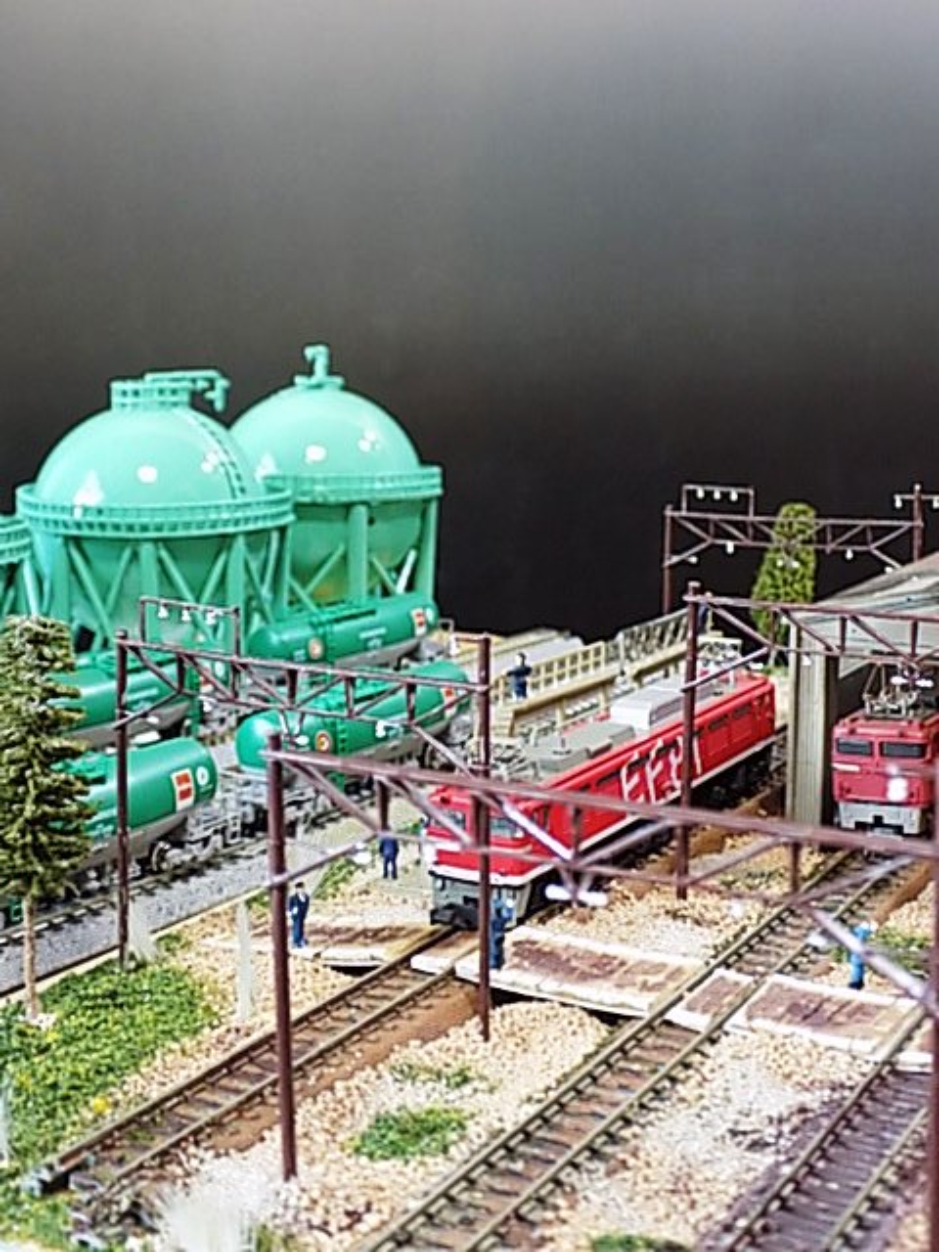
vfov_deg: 41.2
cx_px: 470
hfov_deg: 31.5
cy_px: 626
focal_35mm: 46
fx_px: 1664
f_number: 3.7
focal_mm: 8.1
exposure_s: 1/8
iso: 400
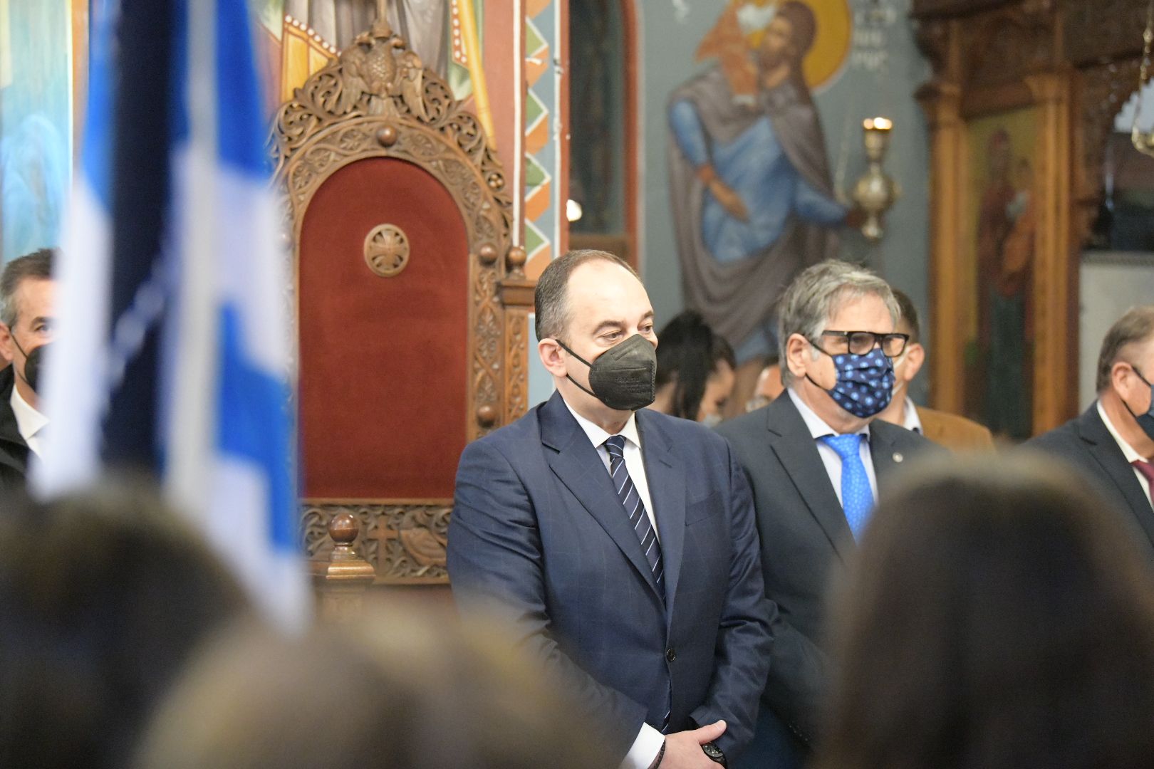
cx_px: 577
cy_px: 384
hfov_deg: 22.1
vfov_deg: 14.9
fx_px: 2949
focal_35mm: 92
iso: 14400
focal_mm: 92
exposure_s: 1/200
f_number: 2.8
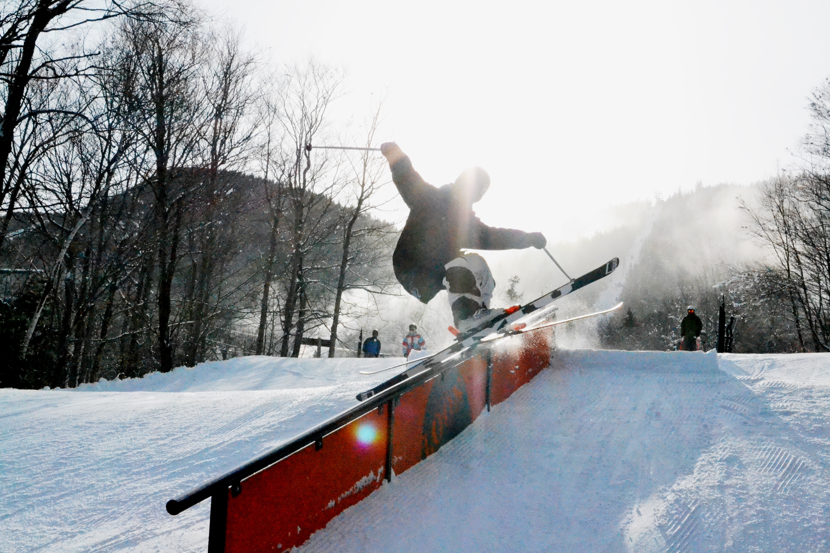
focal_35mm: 52
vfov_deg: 25.8
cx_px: 415
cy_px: 276
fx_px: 1210
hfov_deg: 37.9
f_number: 22
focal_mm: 35
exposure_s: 1/4000
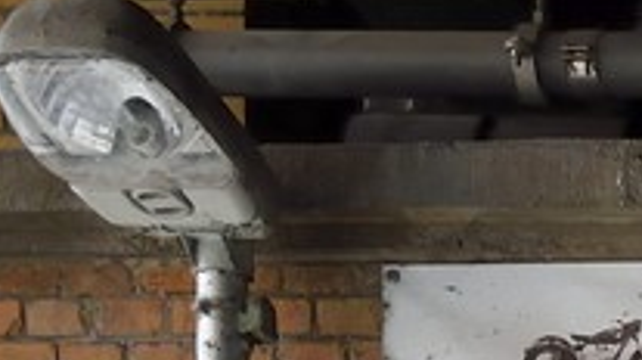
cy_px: 1639
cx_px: 2205
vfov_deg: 4.7
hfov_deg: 7.7
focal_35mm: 227
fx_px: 3861
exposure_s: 1/320
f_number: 4.5
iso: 1600
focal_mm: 28
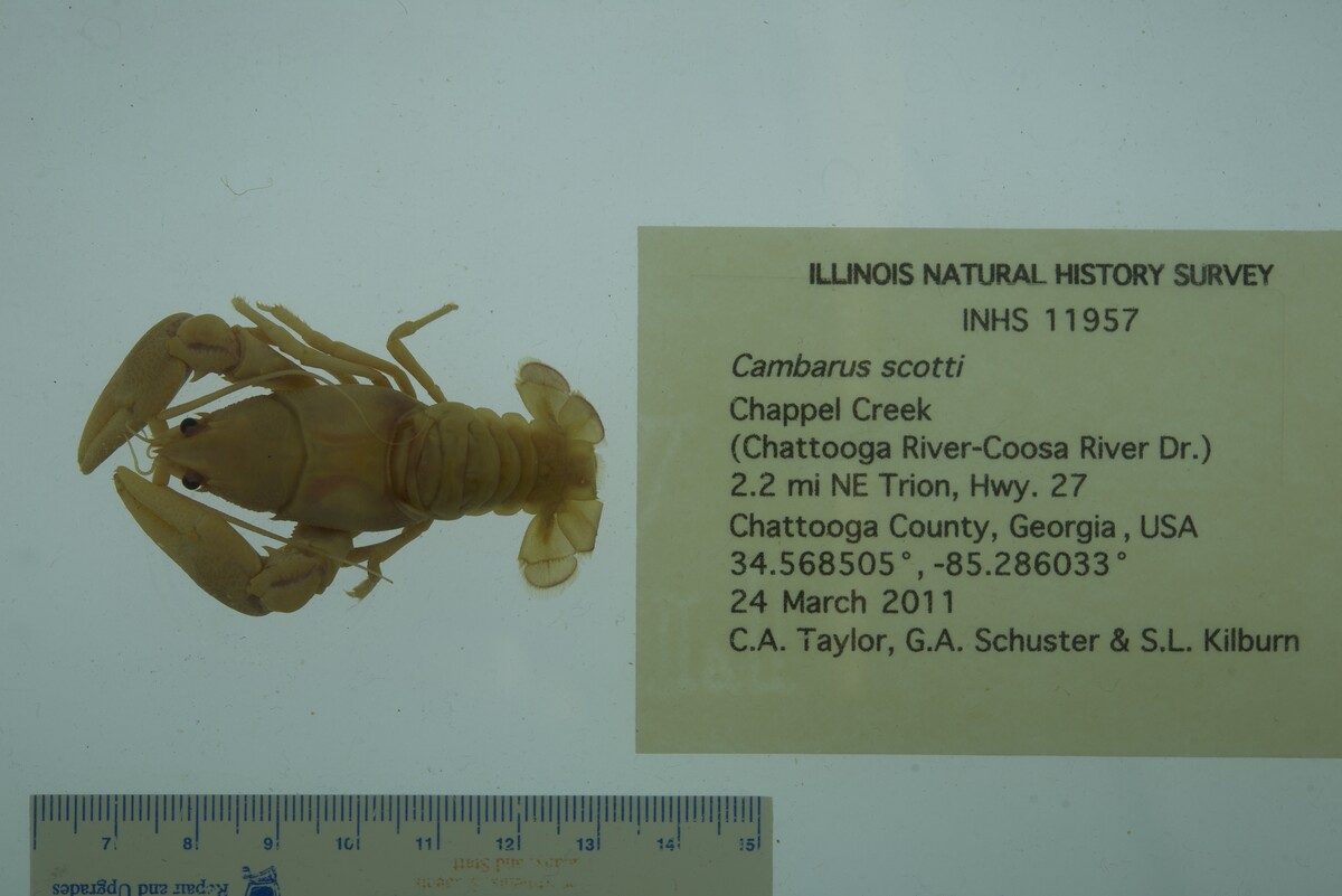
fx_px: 2237
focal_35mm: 60
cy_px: 448
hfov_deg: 33.4
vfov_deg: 22.6
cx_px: 671
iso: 50
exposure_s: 1/80
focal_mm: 60
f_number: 10
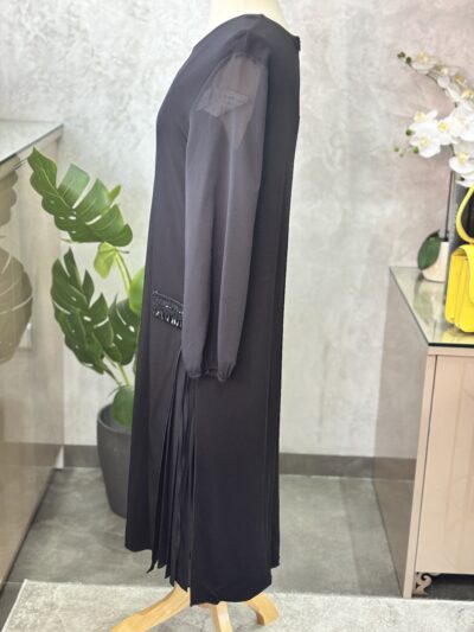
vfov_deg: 36.8
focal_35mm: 52
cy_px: 316
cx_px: 237
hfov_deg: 28.0
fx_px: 949
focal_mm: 5.96
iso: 100
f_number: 1.6
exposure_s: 1/60
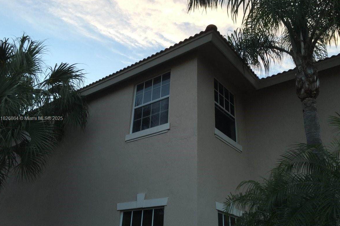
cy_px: 119
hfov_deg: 60.3
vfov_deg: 42.3
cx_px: 168
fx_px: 293
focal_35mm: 31
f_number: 2.2
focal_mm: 4.15
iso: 40
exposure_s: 1/60
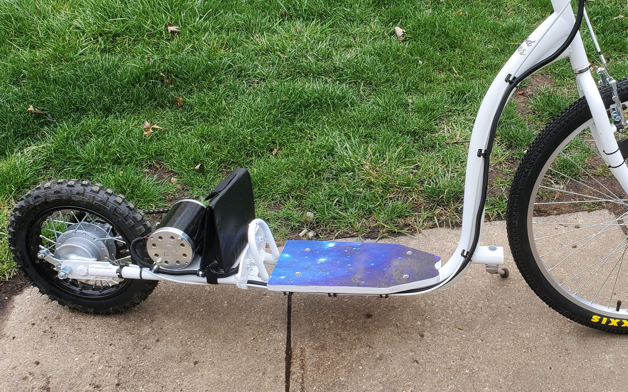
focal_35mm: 41
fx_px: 702
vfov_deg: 31.3
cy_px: 193
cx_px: 406
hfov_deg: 47.6
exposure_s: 1/163
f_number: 2.4
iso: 50
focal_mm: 4.3
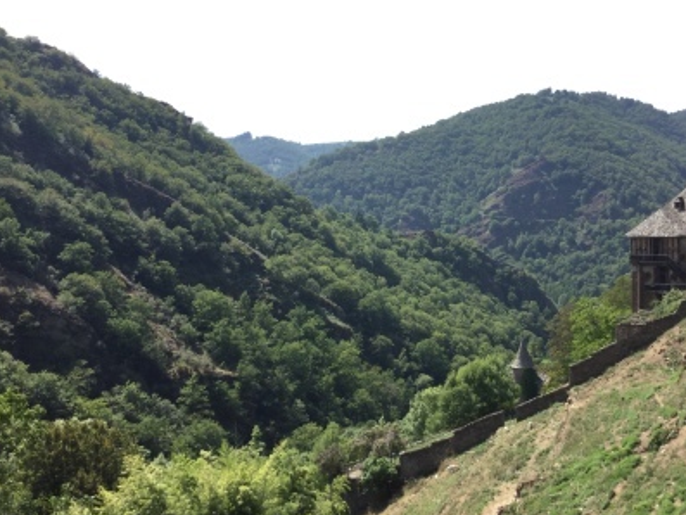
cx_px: 425
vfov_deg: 36.8
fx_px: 773
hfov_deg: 47.5
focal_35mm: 39
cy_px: 260
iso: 25
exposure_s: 1/715
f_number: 2.4
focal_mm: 3.3
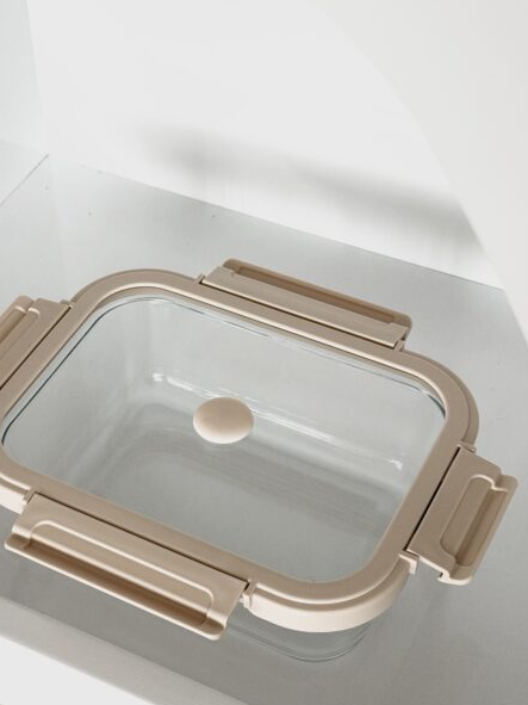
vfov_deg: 29.8
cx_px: 197
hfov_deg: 22.5
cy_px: 379
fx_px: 1322
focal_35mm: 65
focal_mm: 6.76
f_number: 1.78
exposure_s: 1/62
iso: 100
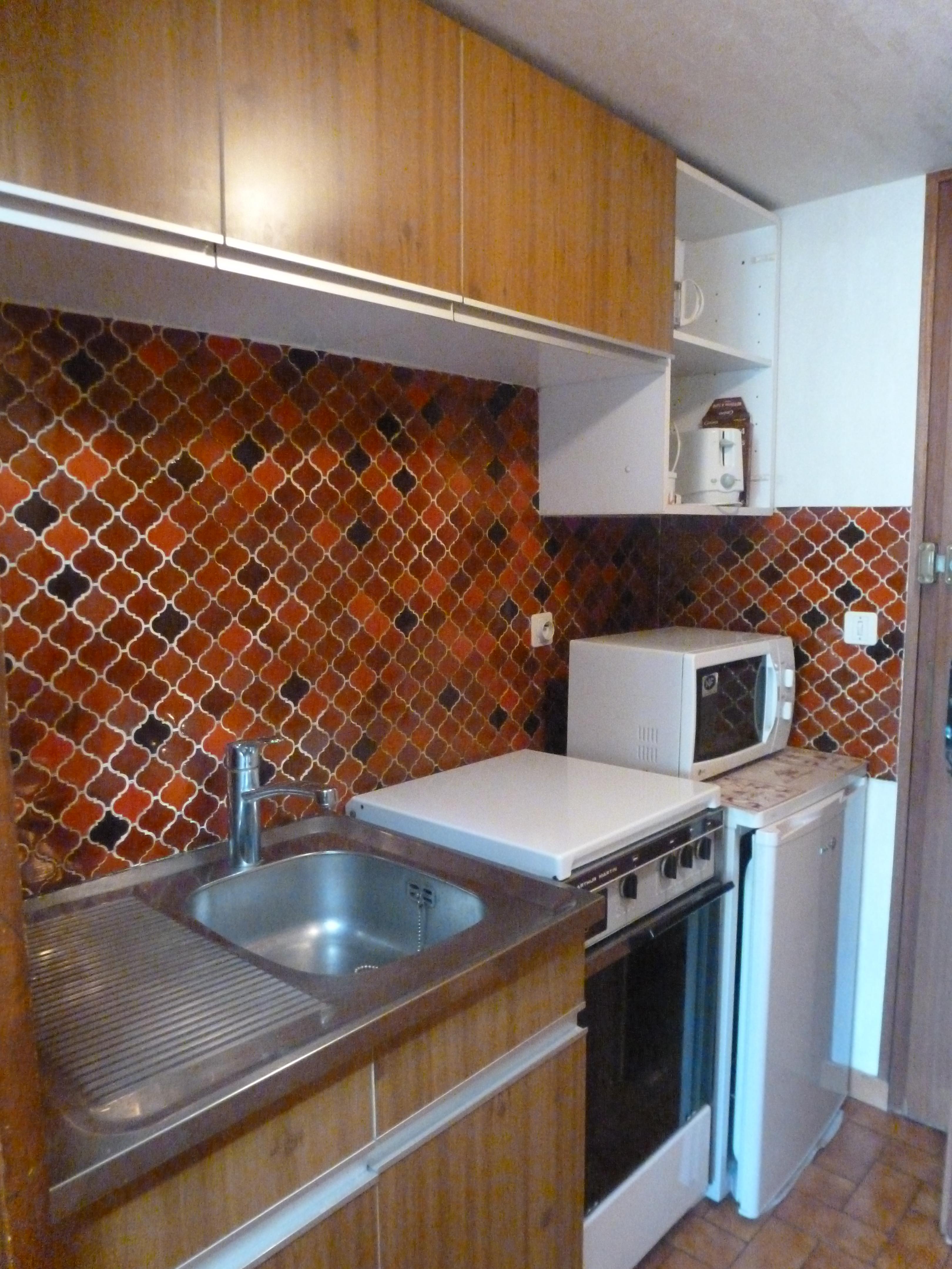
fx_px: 880
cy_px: 634
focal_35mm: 24
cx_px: 476
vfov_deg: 71.6
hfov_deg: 56.8
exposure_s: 1/15
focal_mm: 4.3
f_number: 3.3
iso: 1250
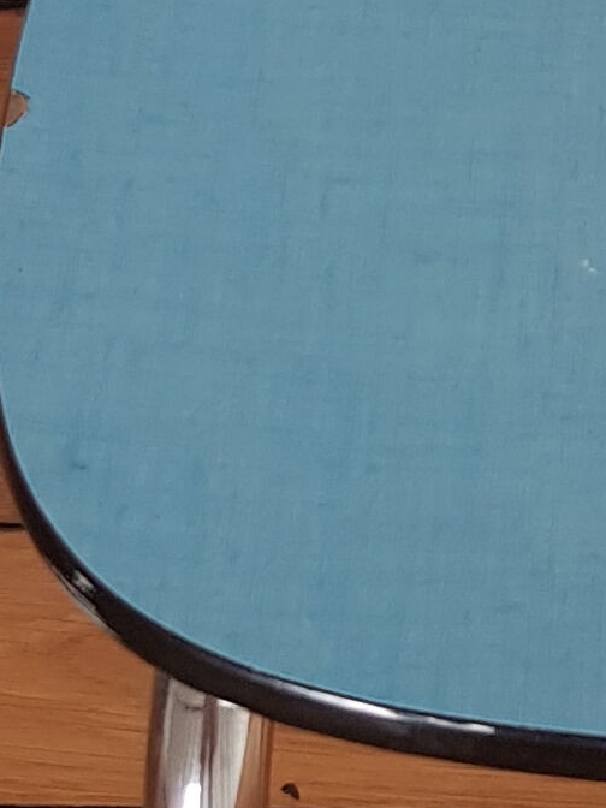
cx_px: 886
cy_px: -398
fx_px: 3641
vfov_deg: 12.1
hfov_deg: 9.3
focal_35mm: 156
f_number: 1.7
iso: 50
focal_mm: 4.2
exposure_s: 1/50
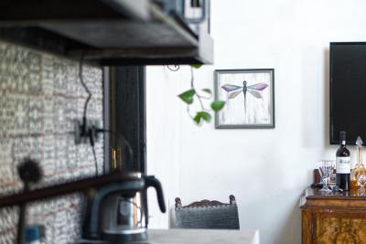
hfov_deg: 27.0
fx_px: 763
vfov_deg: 18.2
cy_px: 122
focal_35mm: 75
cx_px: 183
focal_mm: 50
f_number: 1.8
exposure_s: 1/200
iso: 4000
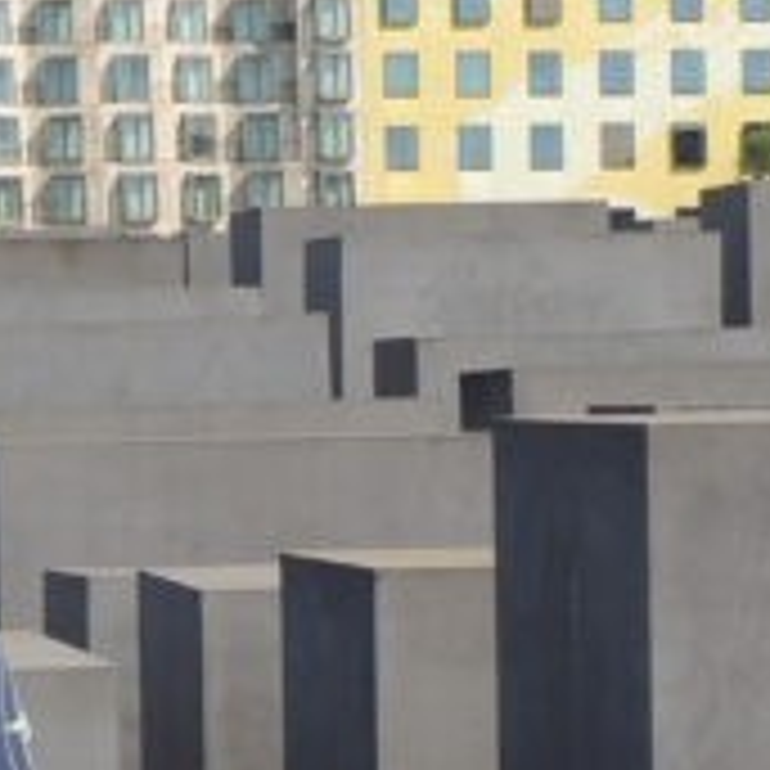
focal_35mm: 134
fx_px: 3372
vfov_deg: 13.0
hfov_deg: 12.1
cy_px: 410
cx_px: -545
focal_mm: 4.3
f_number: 4.2
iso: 100
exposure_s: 1/640
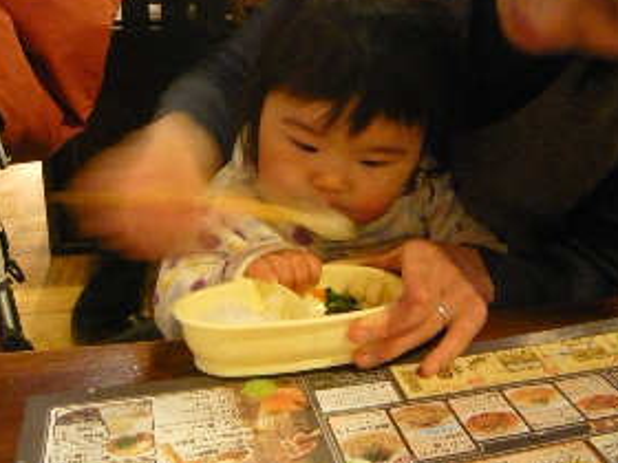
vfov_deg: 35.6
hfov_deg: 46.2
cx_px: 402
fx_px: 714
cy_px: 157
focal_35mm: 40
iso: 400
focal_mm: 4.6
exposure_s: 1/4
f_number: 2.8
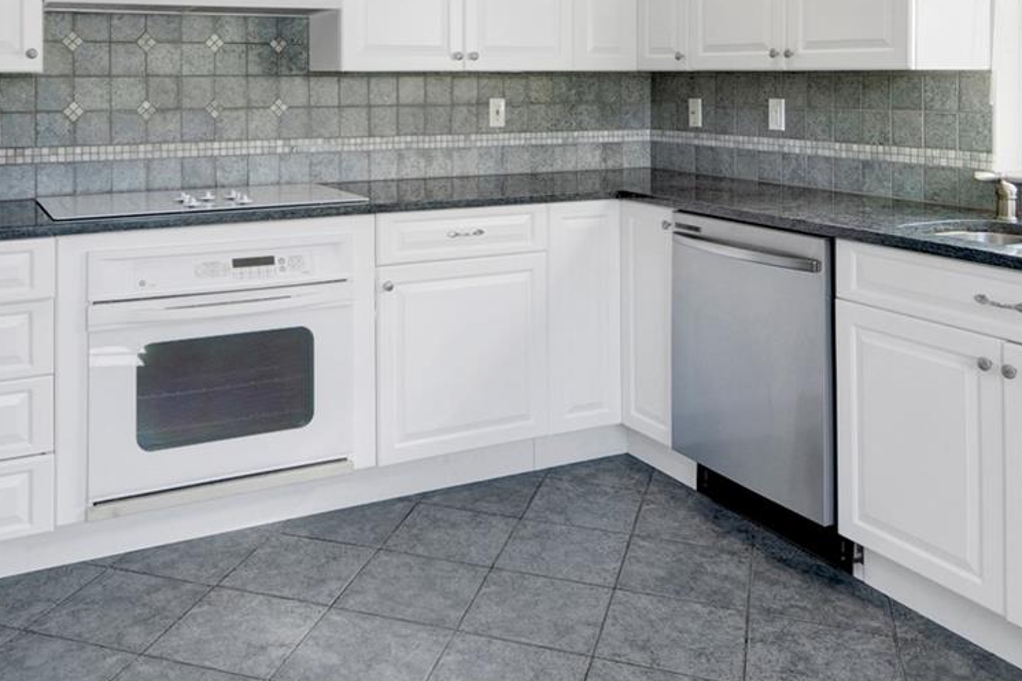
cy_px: 95
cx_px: 423
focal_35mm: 33
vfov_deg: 37.8
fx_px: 936
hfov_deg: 56.9
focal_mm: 8
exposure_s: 1/2.5
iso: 100
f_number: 8
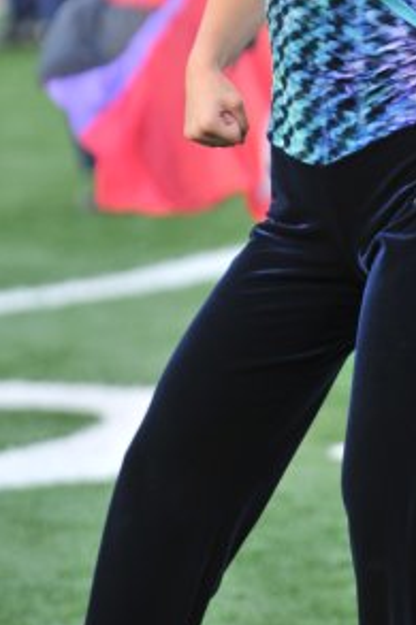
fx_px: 9319
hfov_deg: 2.6
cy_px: 92
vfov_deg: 3.8
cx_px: 353
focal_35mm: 537
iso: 200
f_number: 2.8
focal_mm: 175
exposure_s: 1/250
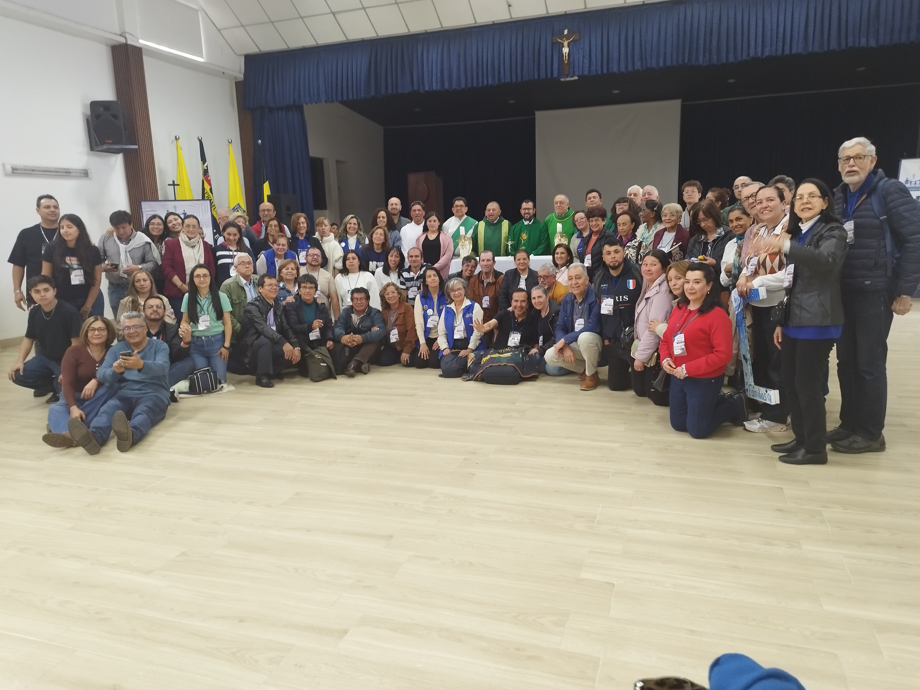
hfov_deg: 71.6
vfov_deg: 56.8
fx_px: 638
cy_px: 345
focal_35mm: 24
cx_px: 460
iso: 520
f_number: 1.89
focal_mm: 5.89
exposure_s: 1/40
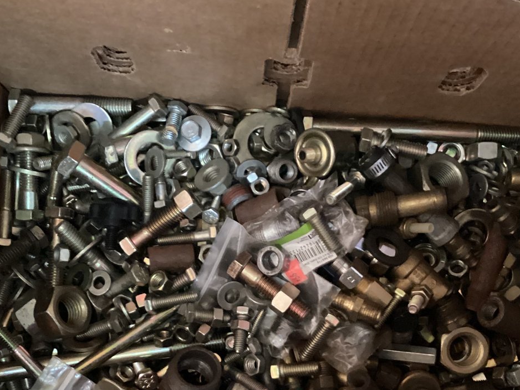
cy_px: 303
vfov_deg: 28.6
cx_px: 246
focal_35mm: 50
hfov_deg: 38.2
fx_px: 751
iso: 800
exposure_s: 1/15
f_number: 2.4
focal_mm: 3.3
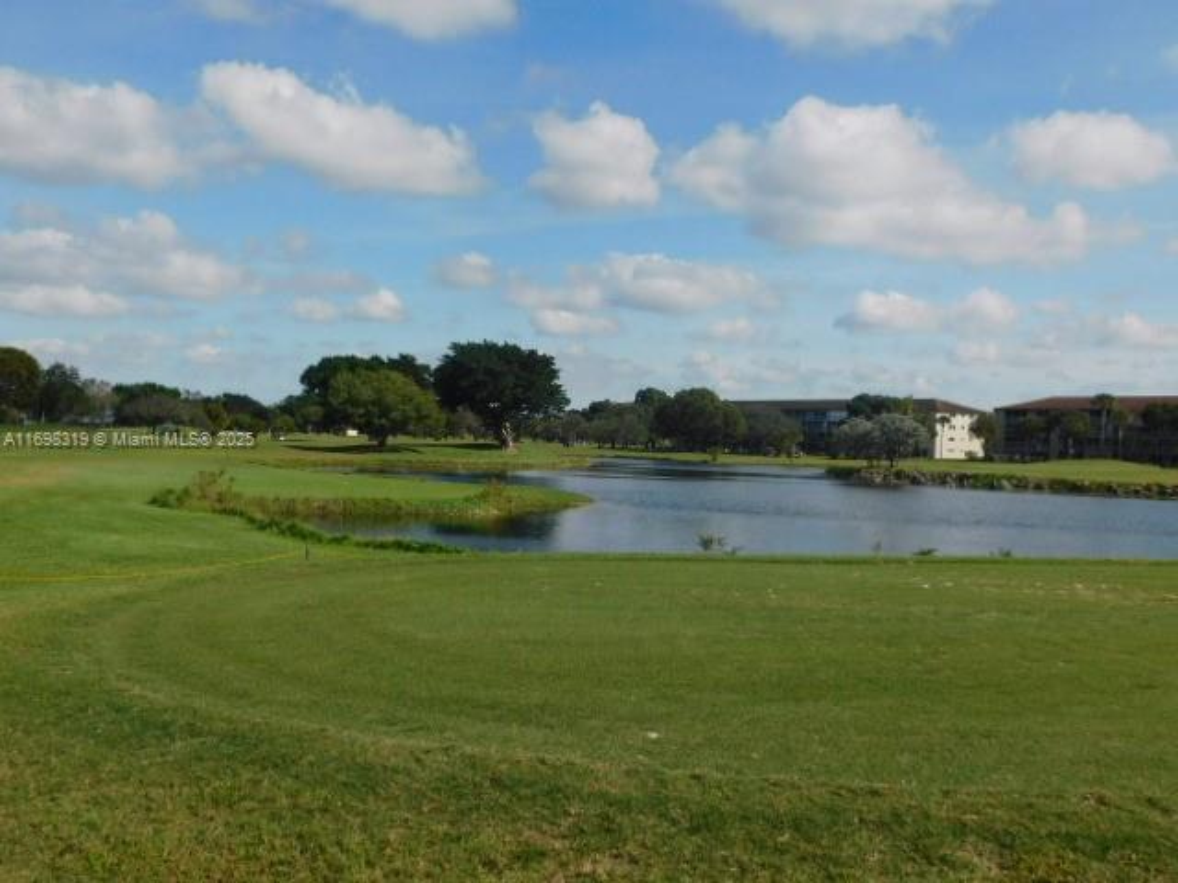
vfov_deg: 39.7
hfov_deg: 51.4
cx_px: 589
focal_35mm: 36
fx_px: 1225
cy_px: 442
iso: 125
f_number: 7
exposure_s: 1/640
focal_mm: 6.3
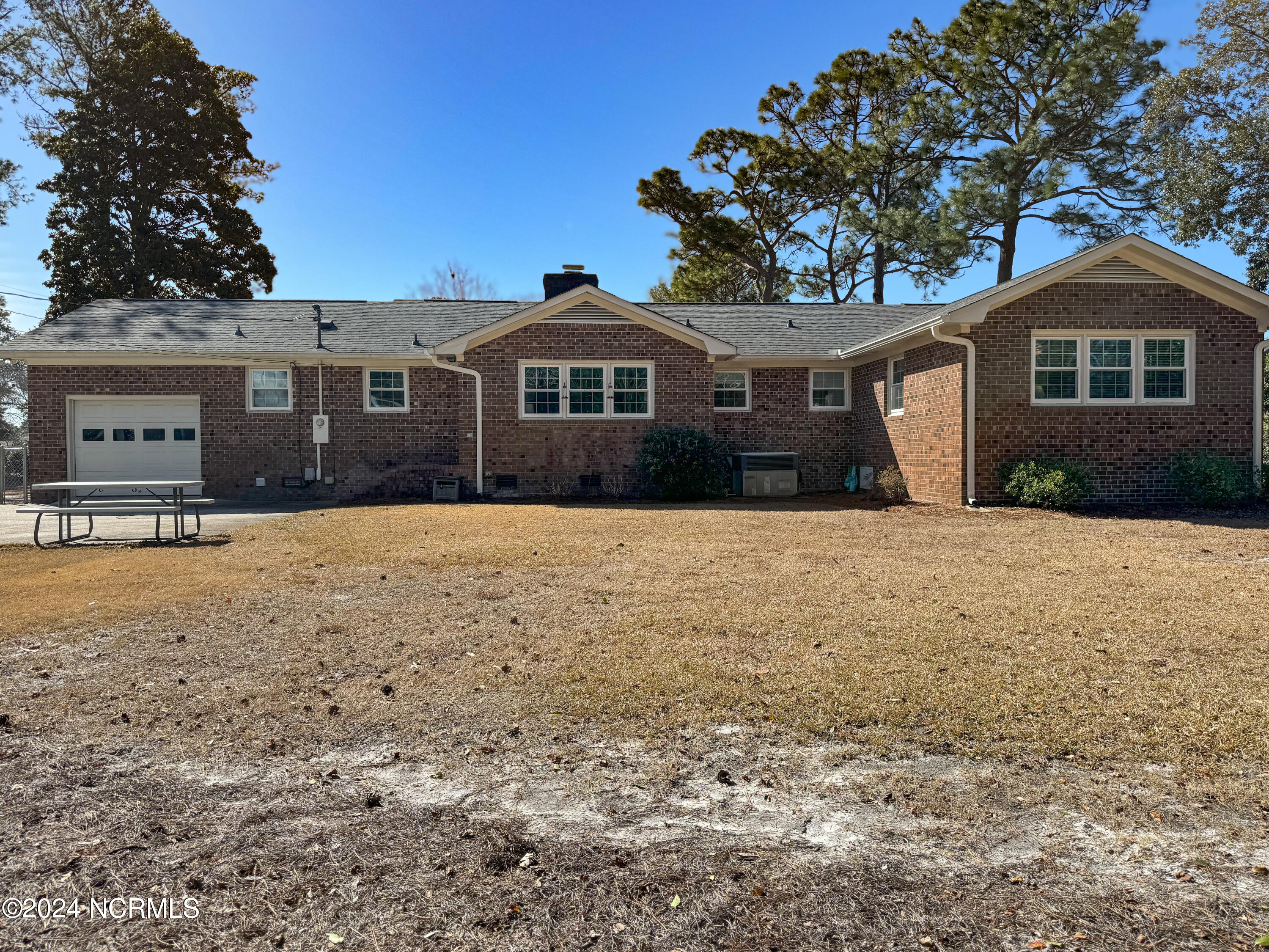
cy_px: 476
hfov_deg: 71.6
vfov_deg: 56.8
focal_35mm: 24
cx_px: 634
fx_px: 880
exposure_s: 1/3200
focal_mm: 6.86
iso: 80
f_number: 1.8
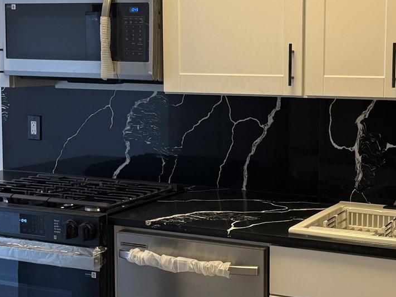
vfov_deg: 21.3
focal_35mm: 69
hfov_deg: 28.1
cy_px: 131
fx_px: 789
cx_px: 232
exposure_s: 1/120
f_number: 1.78
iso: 160
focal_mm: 6.76
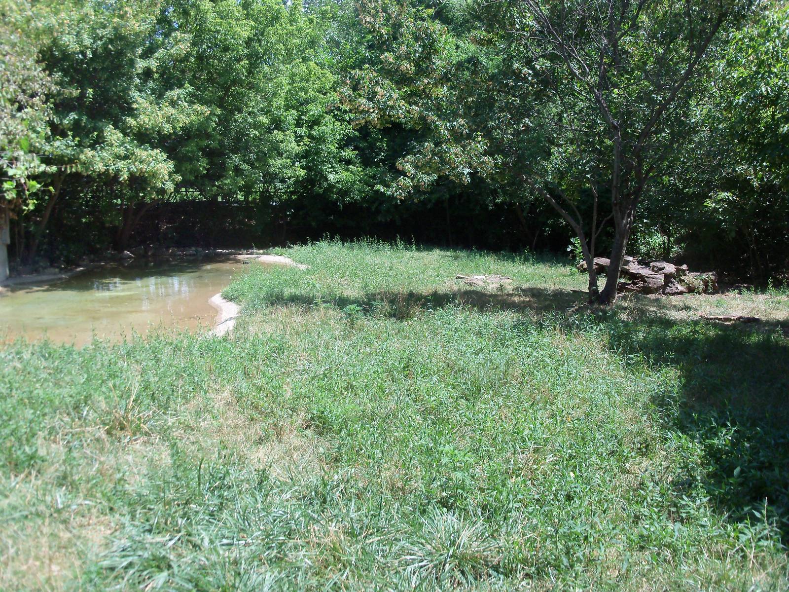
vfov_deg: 40.7
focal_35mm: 35
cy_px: 296
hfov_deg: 52.6
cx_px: 394
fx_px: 798
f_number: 3
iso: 80
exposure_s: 1/400
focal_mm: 6.3
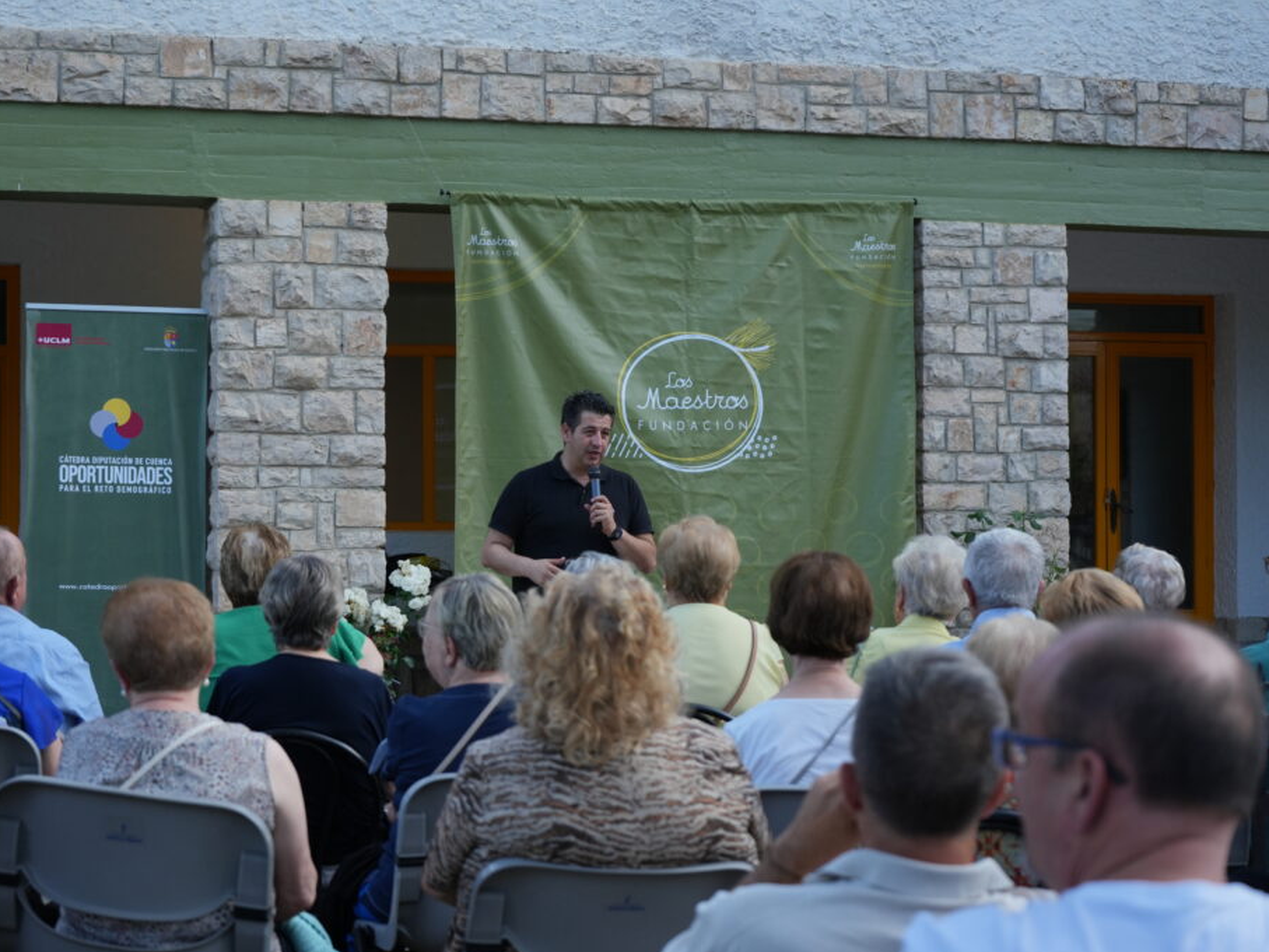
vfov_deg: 19.4
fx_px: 2786
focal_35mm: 76
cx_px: 555
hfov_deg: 25.6
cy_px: 477
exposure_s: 1/500
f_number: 5.6
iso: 800
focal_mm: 70
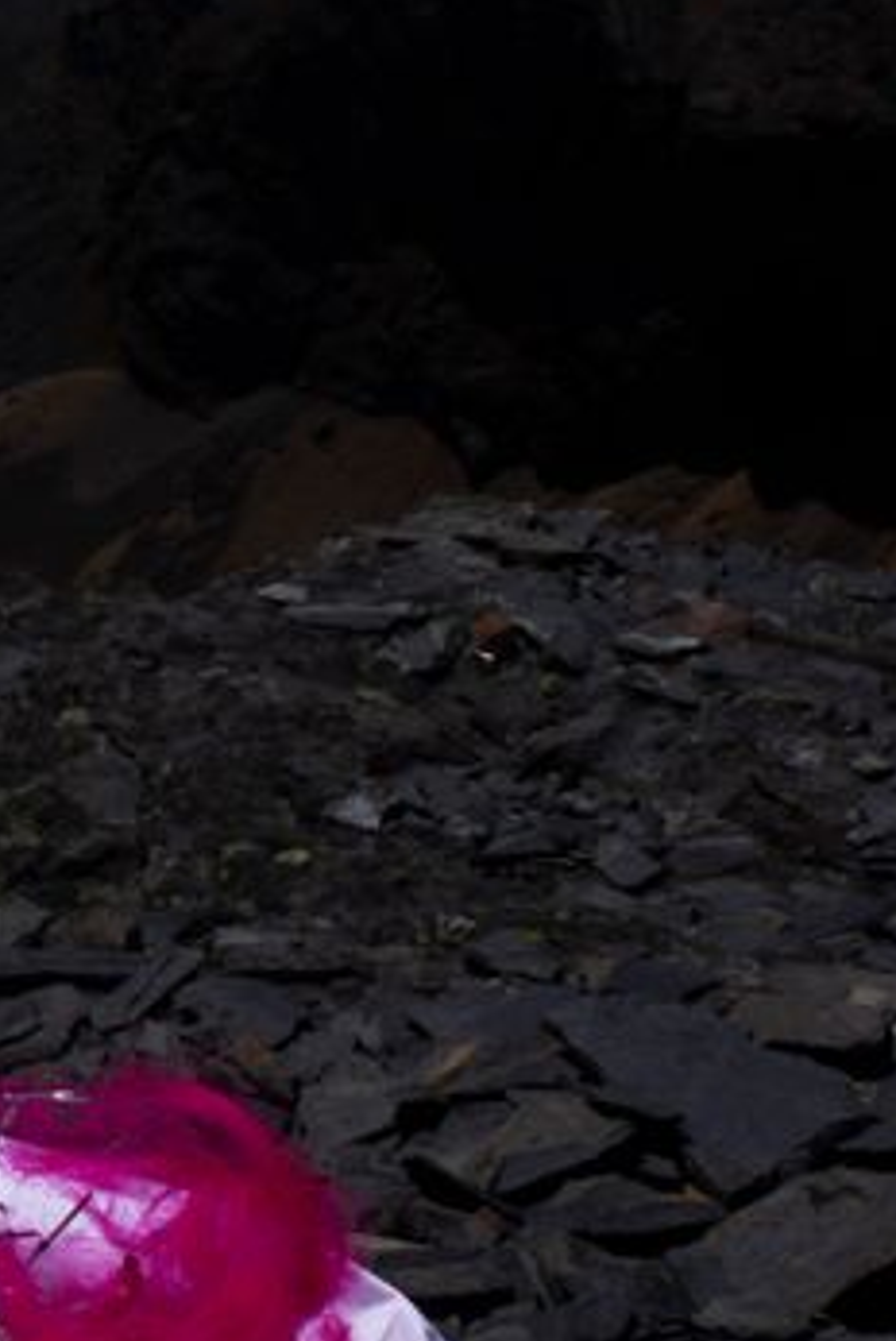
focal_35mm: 107
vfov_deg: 19.1
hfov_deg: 12.0
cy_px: 661
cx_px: -575
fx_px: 3986
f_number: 20
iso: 160
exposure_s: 1/320
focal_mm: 31
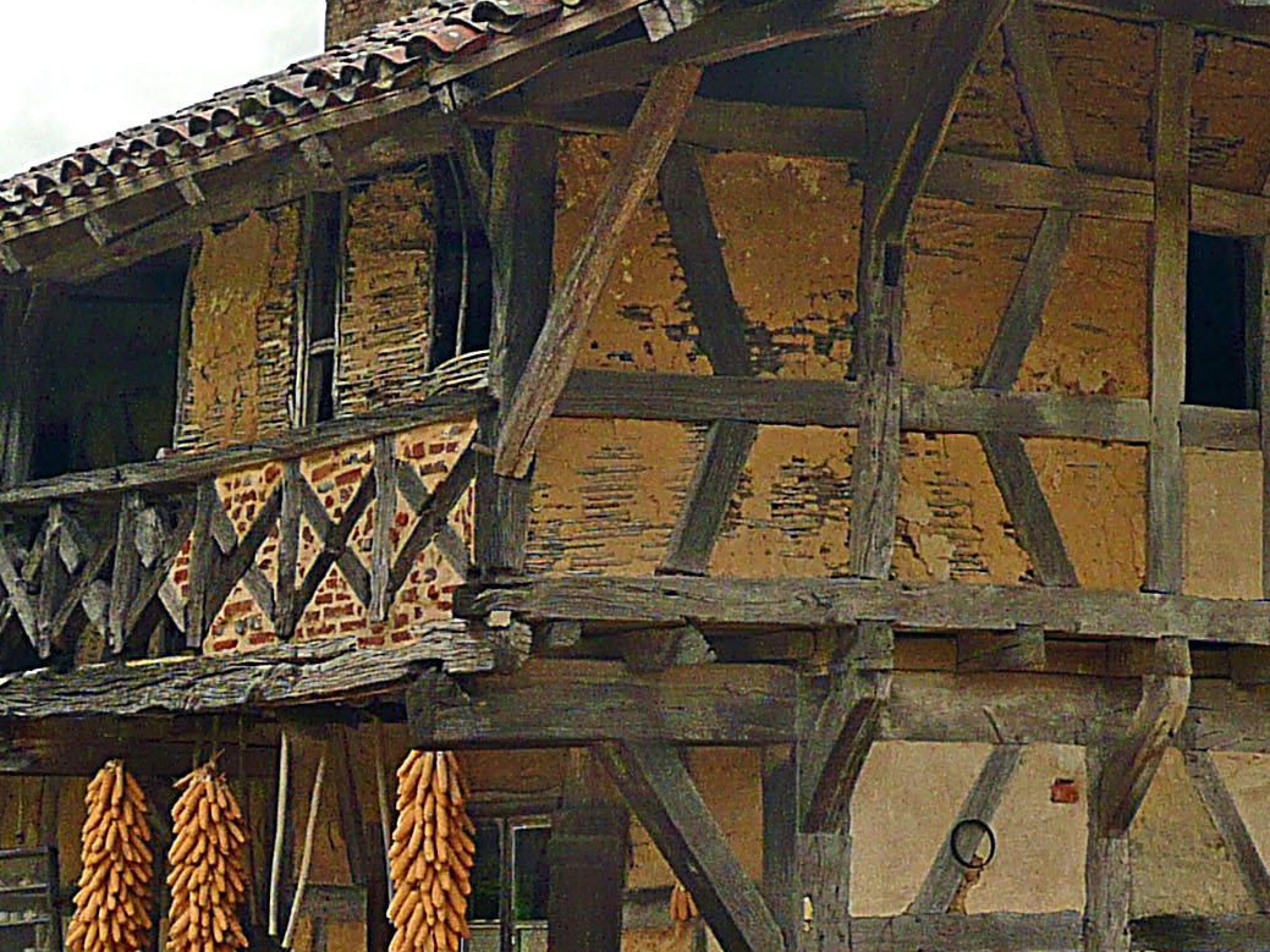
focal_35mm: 101
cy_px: 571
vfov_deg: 14.6
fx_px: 3705
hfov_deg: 19.4
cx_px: 813
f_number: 3.6
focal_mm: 5.5
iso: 100
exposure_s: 1/125
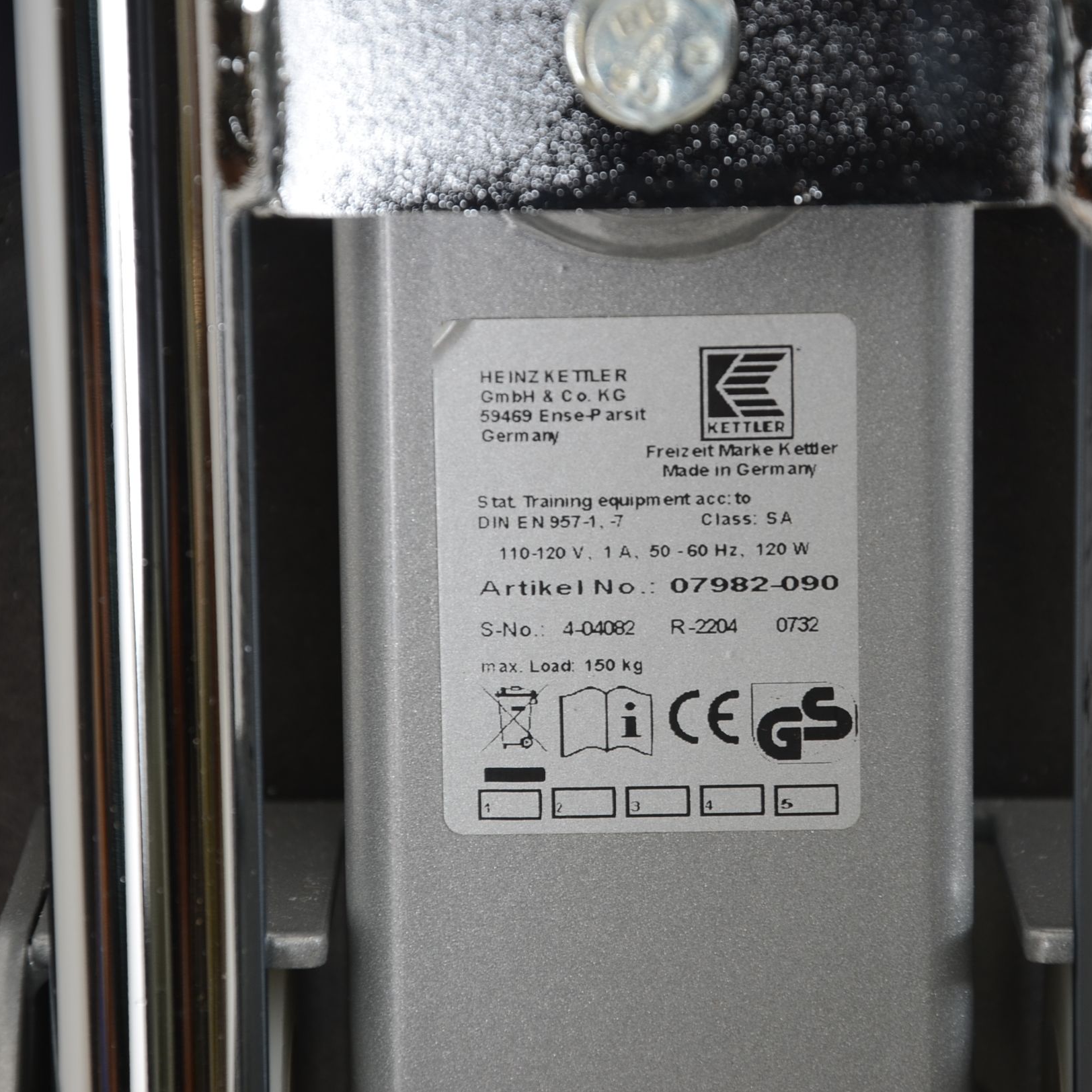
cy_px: 547
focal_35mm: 203
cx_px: 589
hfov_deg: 8.6
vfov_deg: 8.6
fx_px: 7232
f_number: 6.3
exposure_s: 1/60
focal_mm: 105
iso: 160
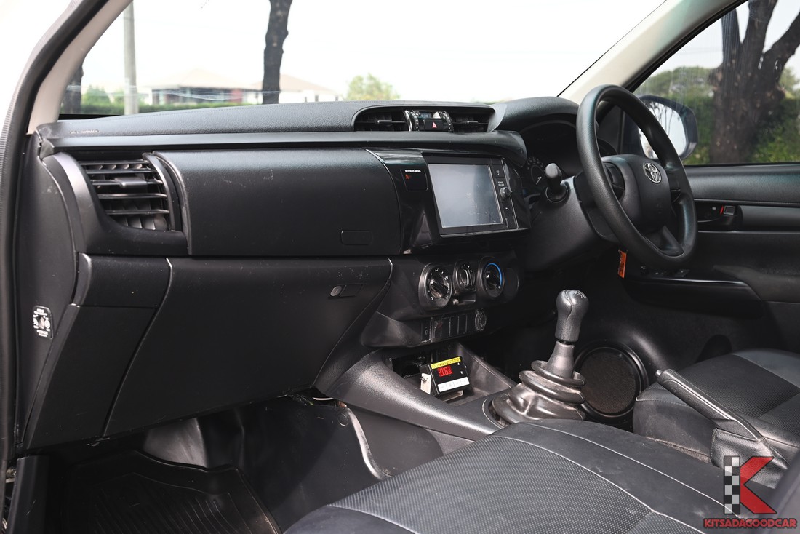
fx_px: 889
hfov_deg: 48.4
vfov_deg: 33.4
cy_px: 267
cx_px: 400
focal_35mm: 40
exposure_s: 1/80
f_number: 6.3
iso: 320
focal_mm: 40
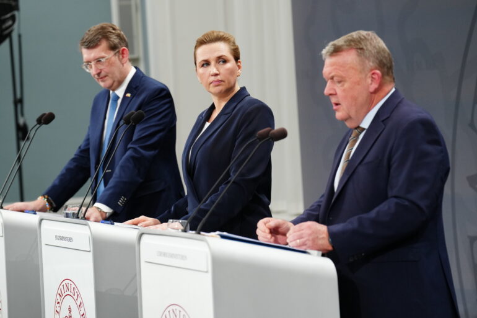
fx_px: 1629
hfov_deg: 16.7
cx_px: 238
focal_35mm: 123
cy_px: 159
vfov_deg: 11.1
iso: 1600
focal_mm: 123
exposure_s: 1/250
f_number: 4
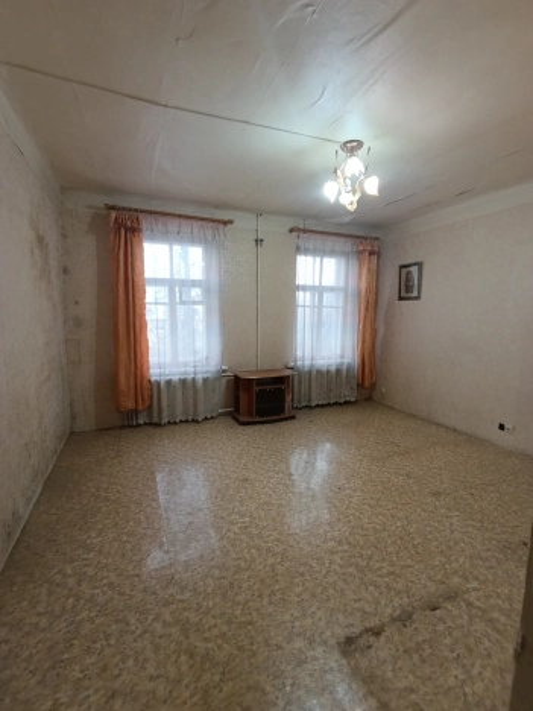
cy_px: 356
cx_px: 266
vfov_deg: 94.5
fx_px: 328
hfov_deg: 78.1
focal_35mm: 16
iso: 320
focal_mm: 1.65
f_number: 2.2
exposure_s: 1/50
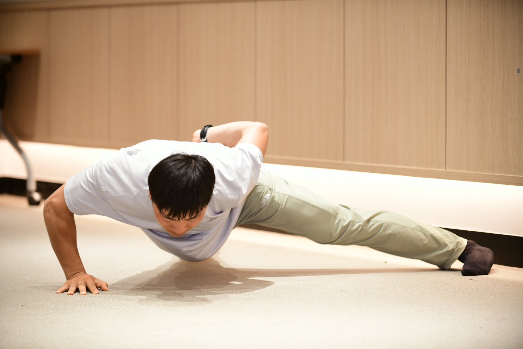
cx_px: 262
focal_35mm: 126
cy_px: 175
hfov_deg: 16.3
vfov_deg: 10.9
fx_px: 1830
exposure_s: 1/250
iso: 1000
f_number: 2.8
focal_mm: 125
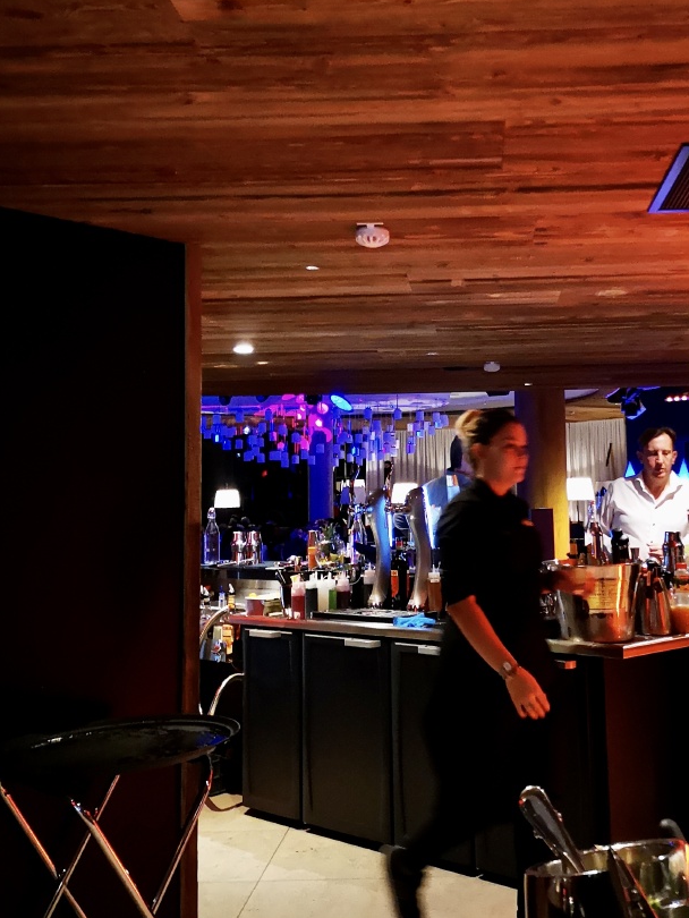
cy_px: 396
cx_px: 460
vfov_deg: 46.7
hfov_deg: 35.6
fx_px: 1061
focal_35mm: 40
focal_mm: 3.95
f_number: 1.8
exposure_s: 1/50
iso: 640
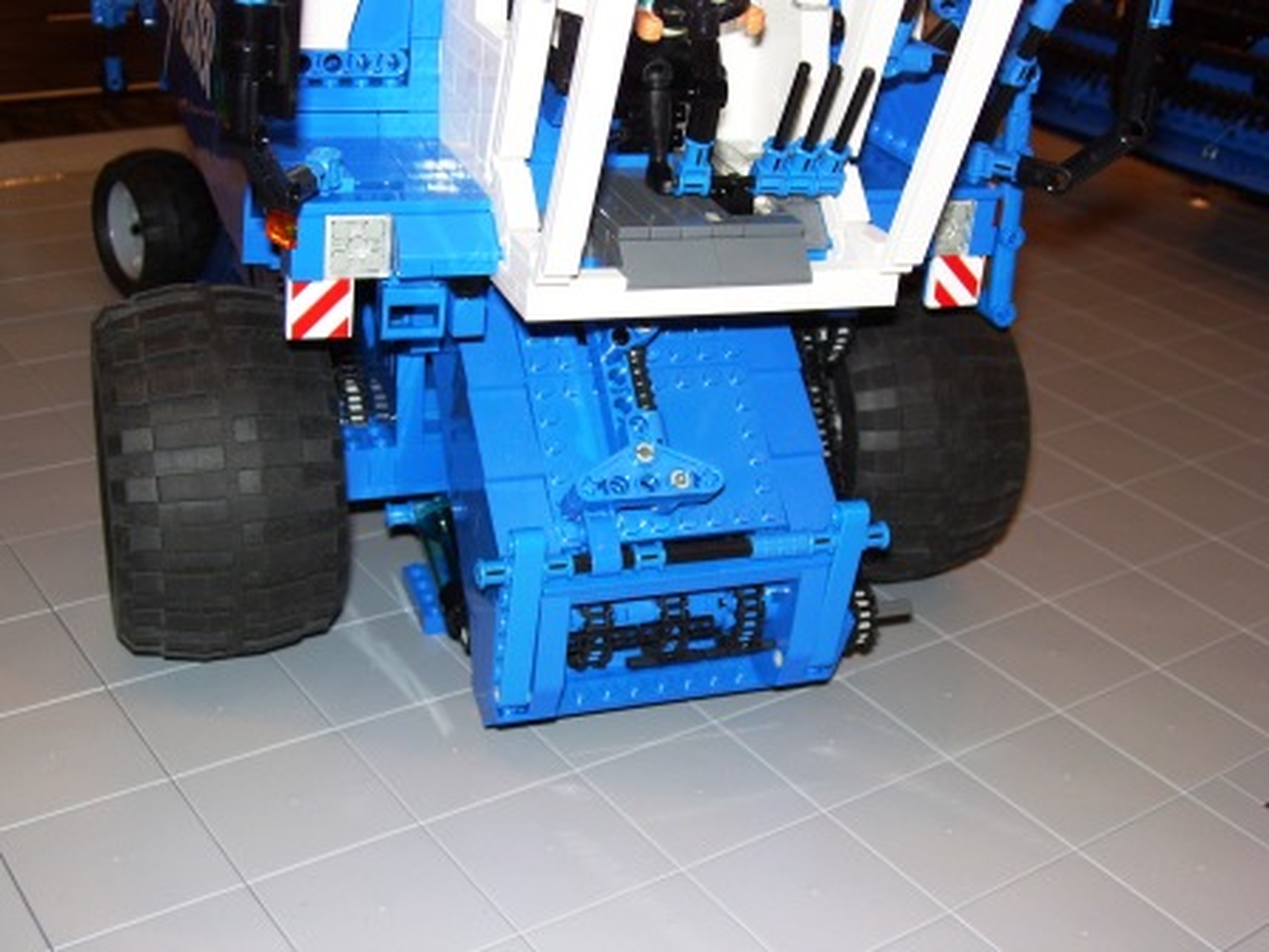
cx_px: 634
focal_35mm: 45
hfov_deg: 42.1
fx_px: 1650
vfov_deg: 32.2
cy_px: 476
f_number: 3
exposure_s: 1/60
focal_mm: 7.6
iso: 80
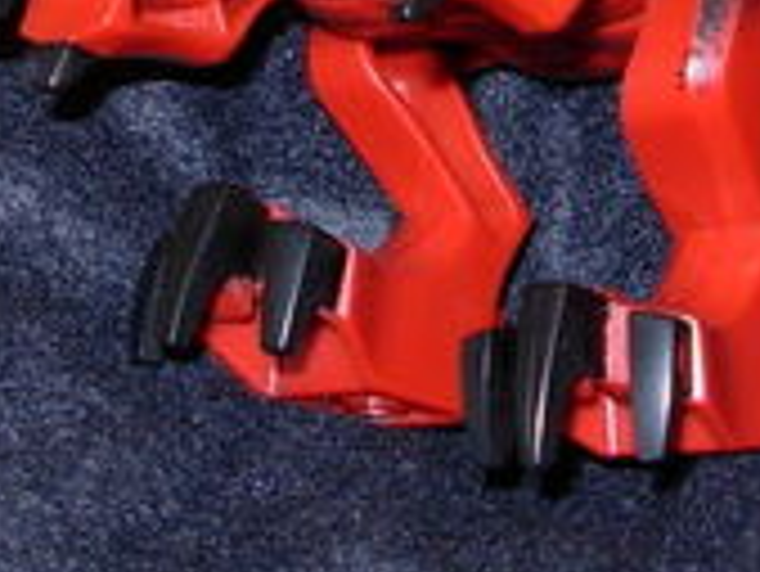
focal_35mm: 135
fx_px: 2966
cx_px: 355
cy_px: -180
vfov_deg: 10.7
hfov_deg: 14.6
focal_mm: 6.3
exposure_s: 1/32
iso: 50
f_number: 2.9
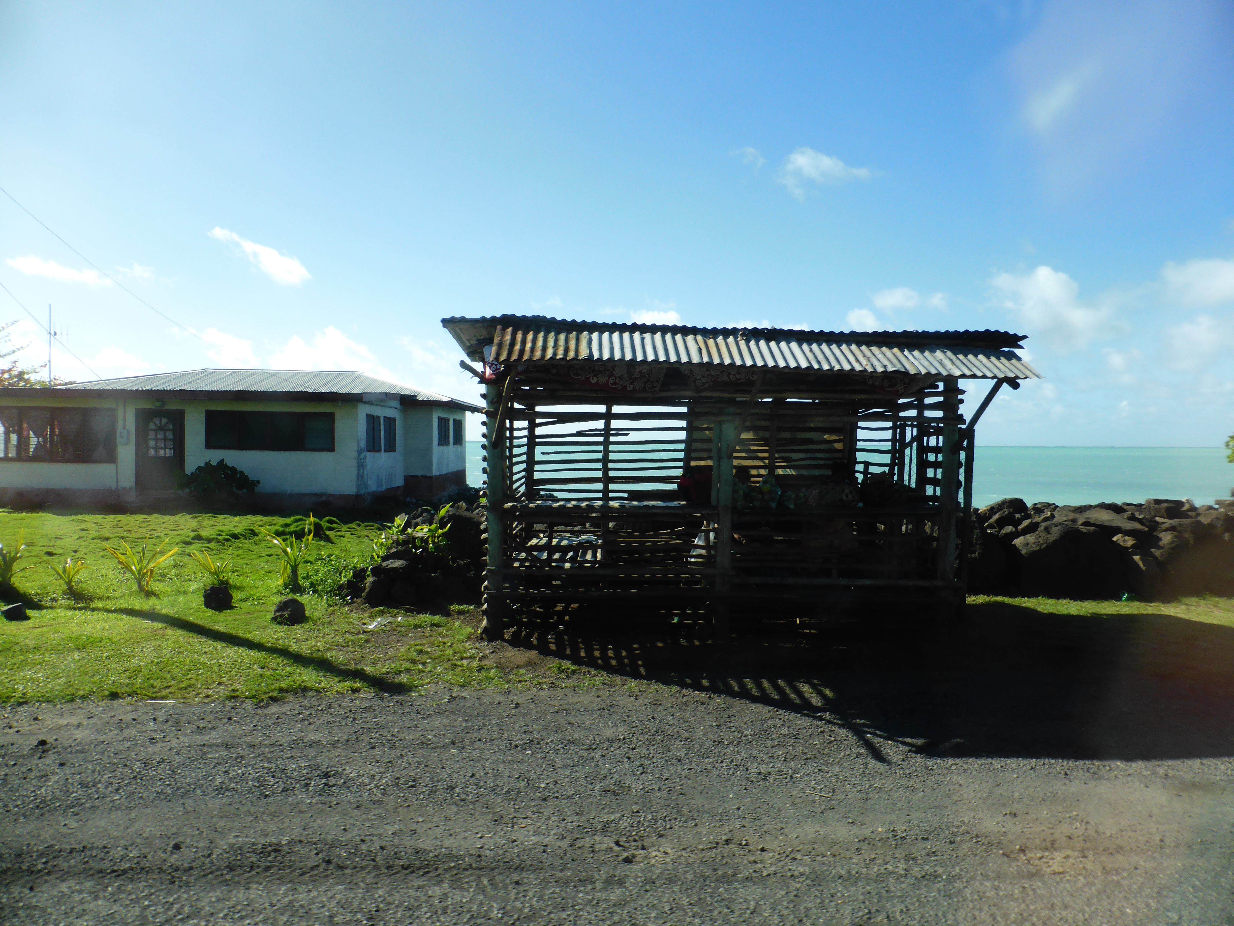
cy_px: 463
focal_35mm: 24
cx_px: 617
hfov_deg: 71.6
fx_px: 856
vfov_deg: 56.8
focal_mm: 4.3
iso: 100
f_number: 3.3
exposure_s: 1/1000
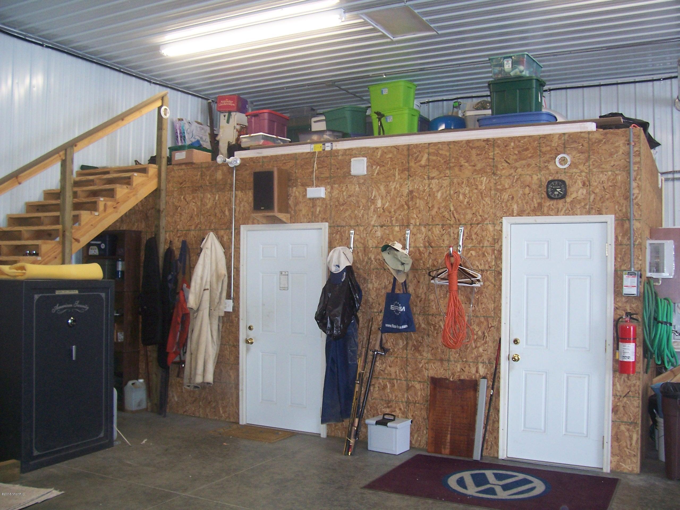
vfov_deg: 41.8
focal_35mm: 34
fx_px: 668
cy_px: 255
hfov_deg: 54.0
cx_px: 340
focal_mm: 5.6
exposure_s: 1/60
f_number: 2.7
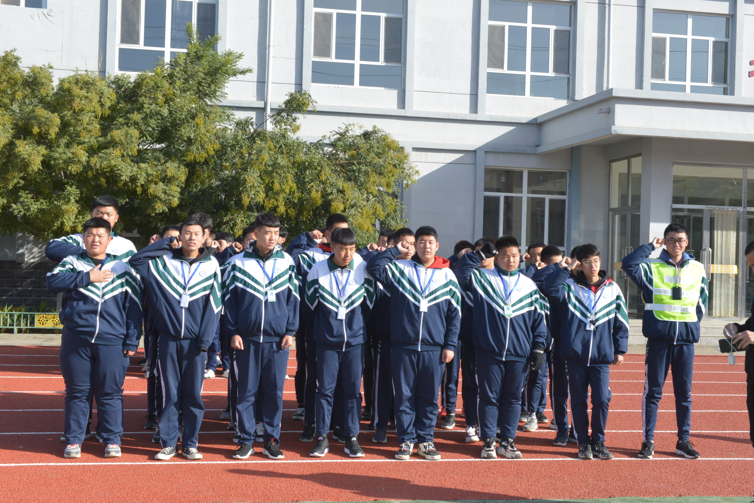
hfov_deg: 41.1
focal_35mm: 48
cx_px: 377
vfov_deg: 28.1
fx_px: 1006
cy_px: 252
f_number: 14
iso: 3200
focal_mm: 48
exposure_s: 1/800
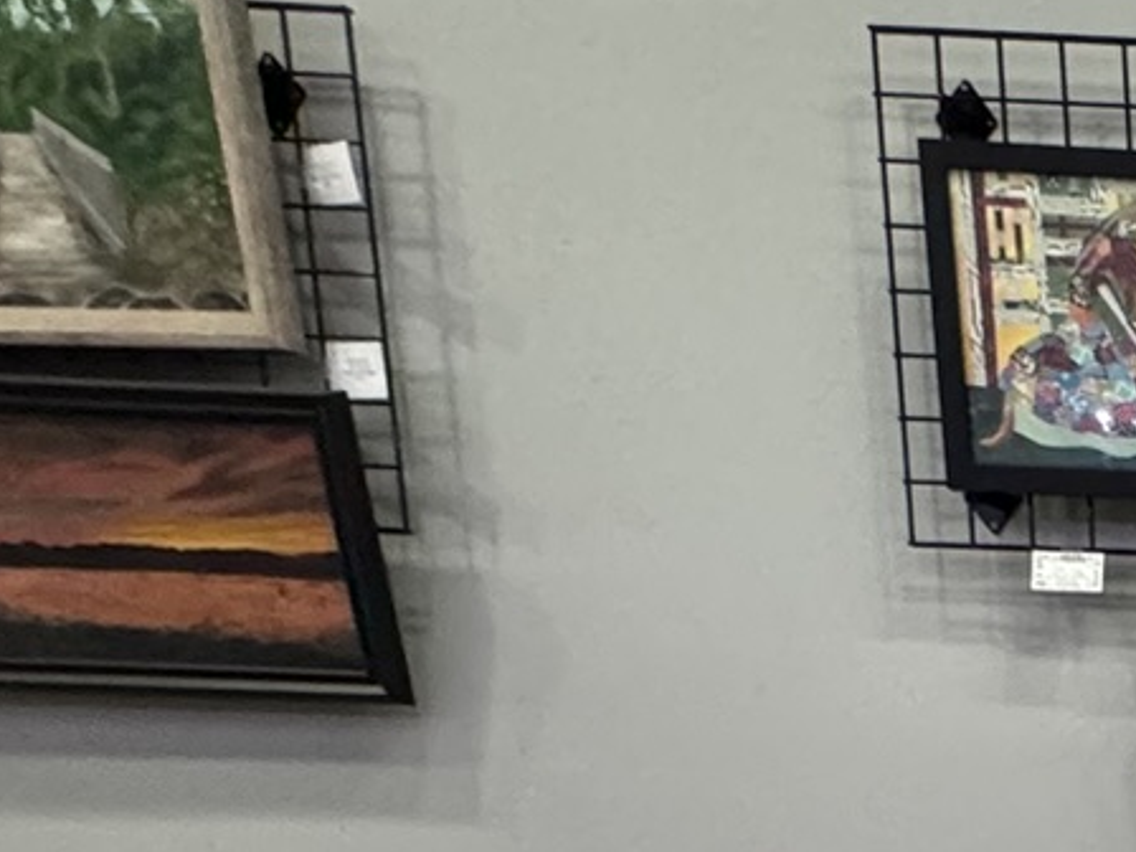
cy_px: 1384
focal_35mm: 64
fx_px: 2100
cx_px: 2135
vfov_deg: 19.2
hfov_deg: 20.0
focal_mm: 2.22
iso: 500
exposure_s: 1/60
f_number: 2.2
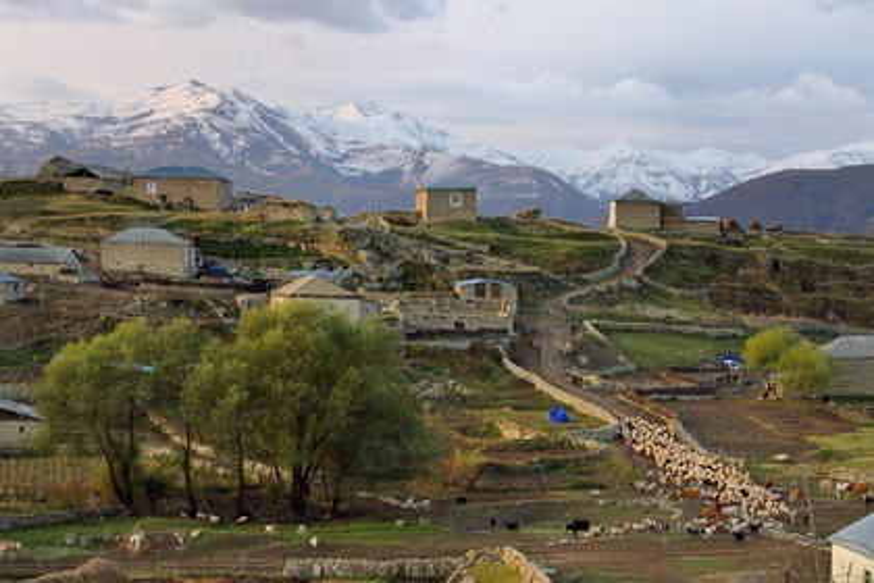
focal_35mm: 72
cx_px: 437
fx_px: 1748
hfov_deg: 28.1
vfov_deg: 18.9
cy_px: 292
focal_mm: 72
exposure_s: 1/160
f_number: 5
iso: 800
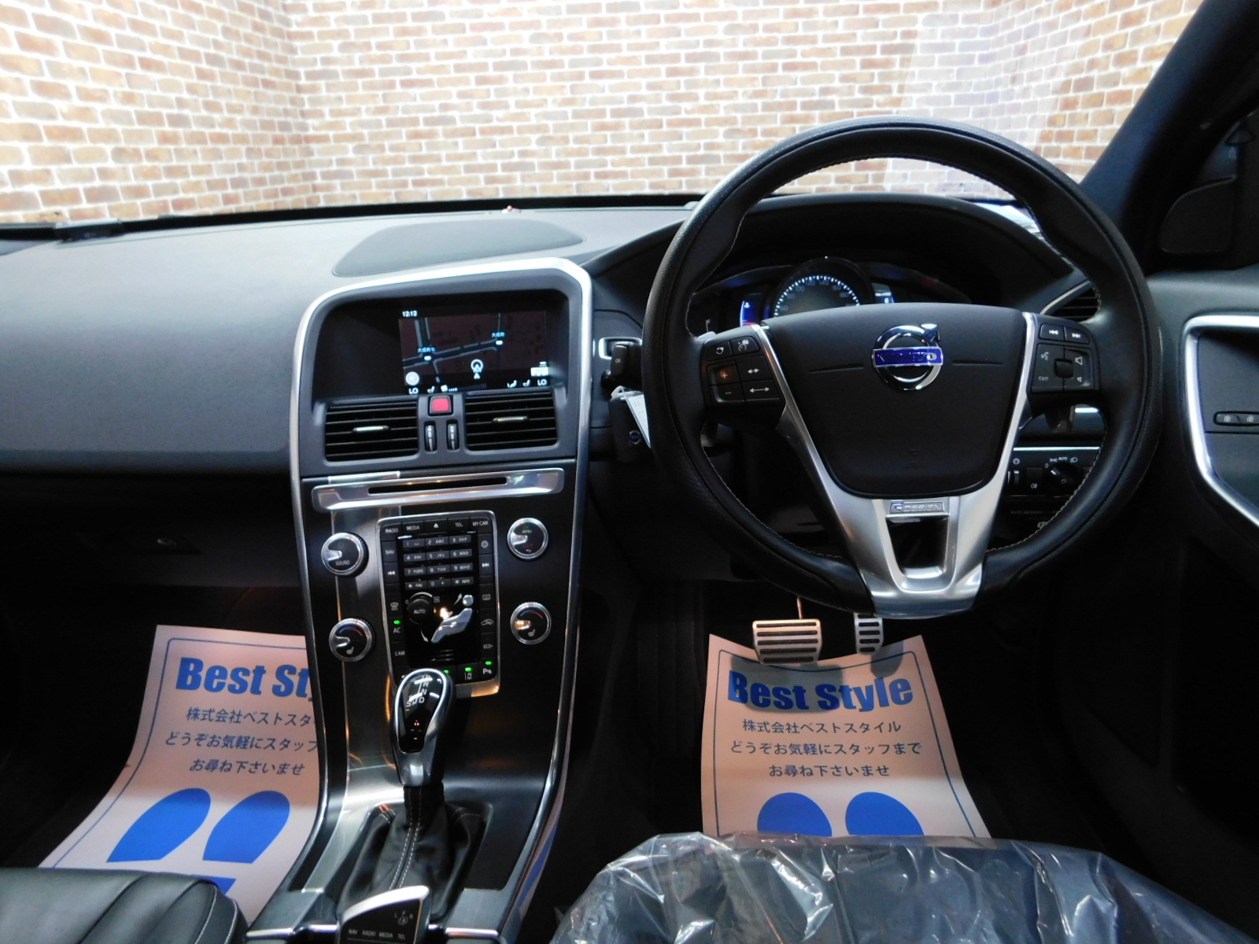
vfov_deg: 58.9
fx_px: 837
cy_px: 472
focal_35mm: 23
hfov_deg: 73.9
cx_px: 630
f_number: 3
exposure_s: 1/20
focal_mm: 4
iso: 400
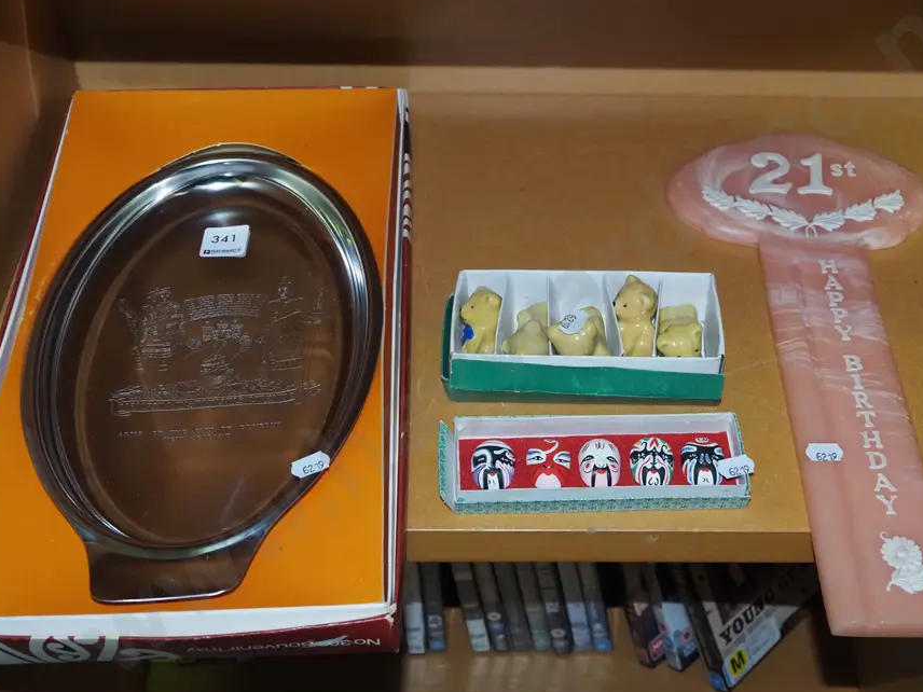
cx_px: 537
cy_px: 328
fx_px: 1467
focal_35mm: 55
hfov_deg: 34.9
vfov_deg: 26.6
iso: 2500
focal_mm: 23
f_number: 5.6
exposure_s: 1/160
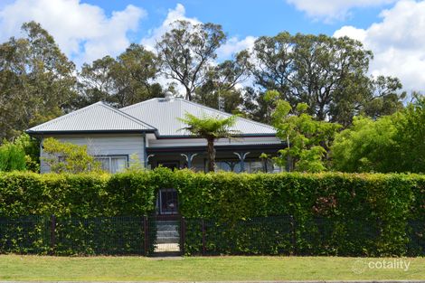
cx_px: 212
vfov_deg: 29.8
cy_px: 142
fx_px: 531
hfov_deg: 43.6
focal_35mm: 45
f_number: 11
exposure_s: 1/500
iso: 360
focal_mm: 30
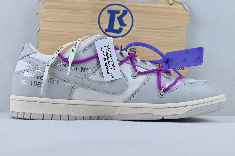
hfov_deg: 40.5
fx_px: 318
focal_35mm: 49
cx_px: 118
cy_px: 78
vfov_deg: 27.7
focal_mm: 32.5
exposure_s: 1/80
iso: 100
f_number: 5
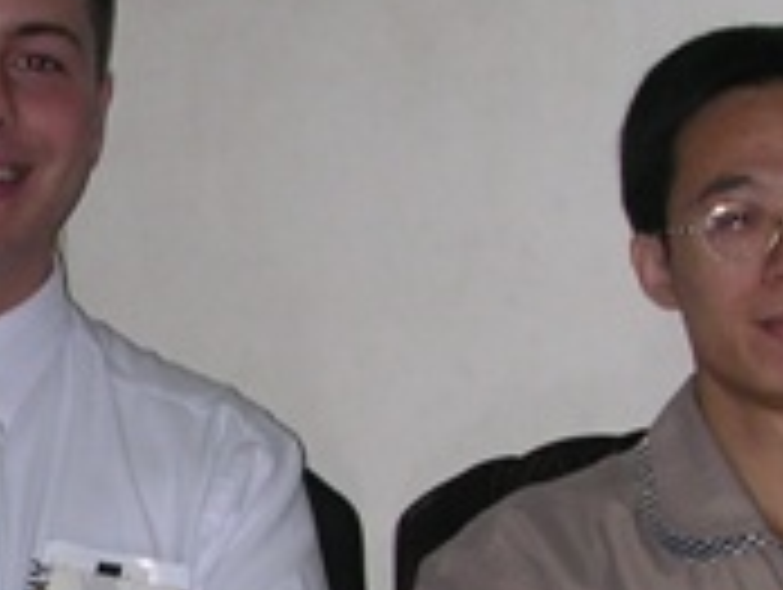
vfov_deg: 10.8
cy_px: 658
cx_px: 40
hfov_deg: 14.3
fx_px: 3081
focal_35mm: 136
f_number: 2.7
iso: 100
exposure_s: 1/60
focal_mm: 5.6
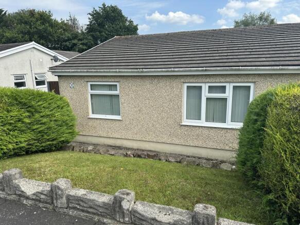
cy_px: 112
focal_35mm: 24
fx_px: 208
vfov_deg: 56.8
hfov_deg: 71.6
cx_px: 150
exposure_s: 1/2410
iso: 80
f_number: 1.78
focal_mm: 6.86
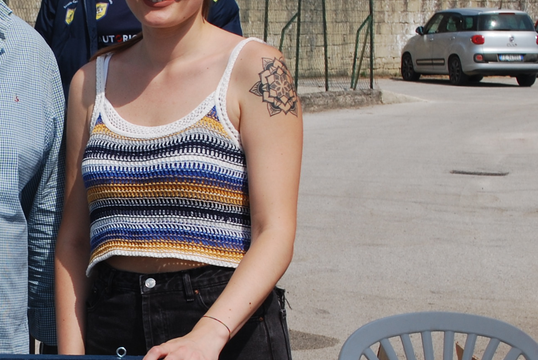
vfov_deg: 11.0
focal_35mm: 125
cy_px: 274
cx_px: -104
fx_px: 1870
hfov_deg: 15.8
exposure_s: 1/320
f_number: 9
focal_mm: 28
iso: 100
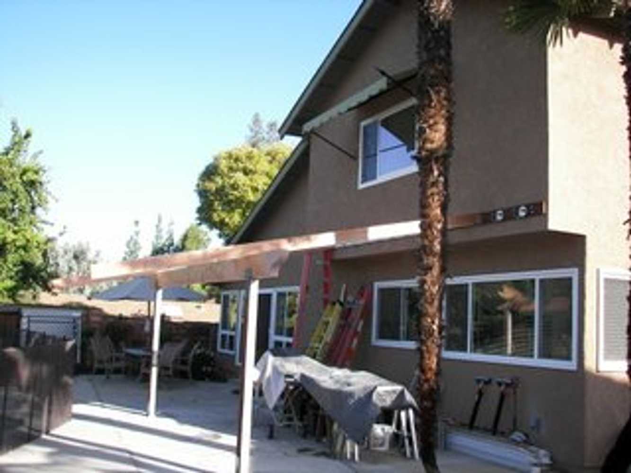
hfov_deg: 51.4
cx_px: 316
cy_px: 236
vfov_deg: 39.7
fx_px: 656
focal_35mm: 36
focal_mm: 6
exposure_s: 1/320
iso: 50
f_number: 2.8
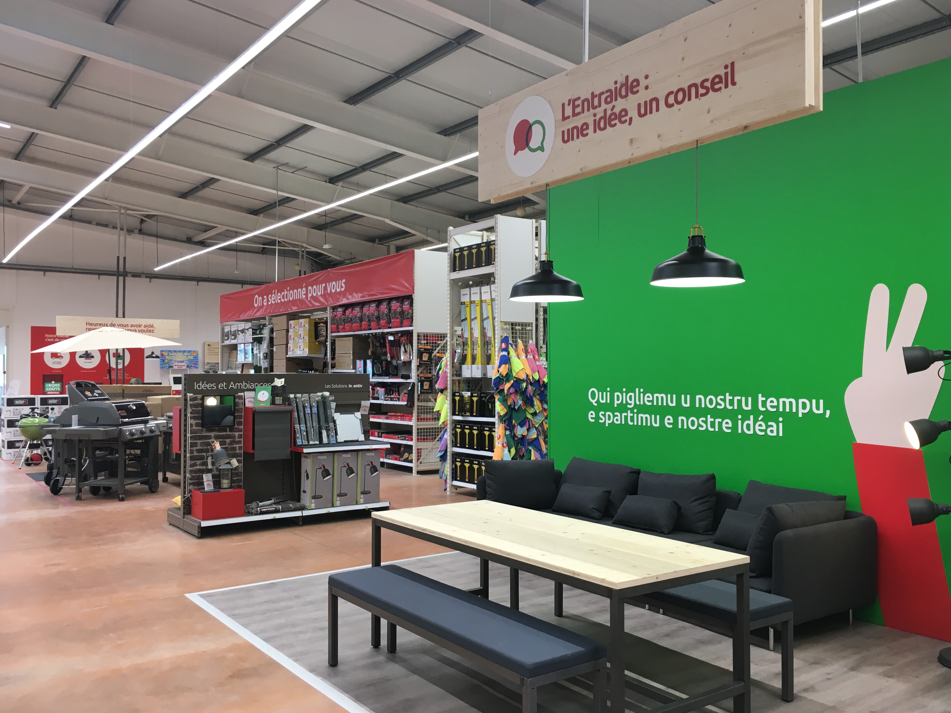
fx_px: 824
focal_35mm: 30
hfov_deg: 60.0
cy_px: 361
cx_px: 486
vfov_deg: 46.8
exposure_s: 1/33
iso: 32
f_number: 2.2
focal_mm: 4.15
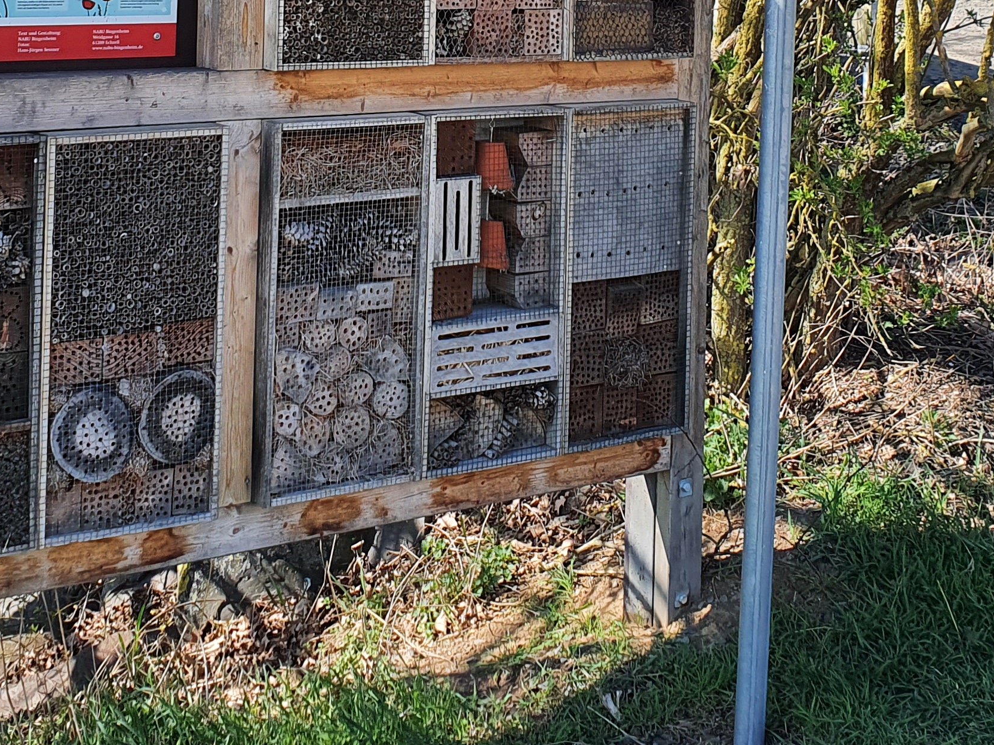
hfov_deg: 30.7
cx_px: 461
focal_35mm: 63
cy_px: -100
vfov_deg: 21.9
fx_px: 1809
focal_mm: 4.32
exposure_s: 1/786
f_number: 2.4
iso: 50
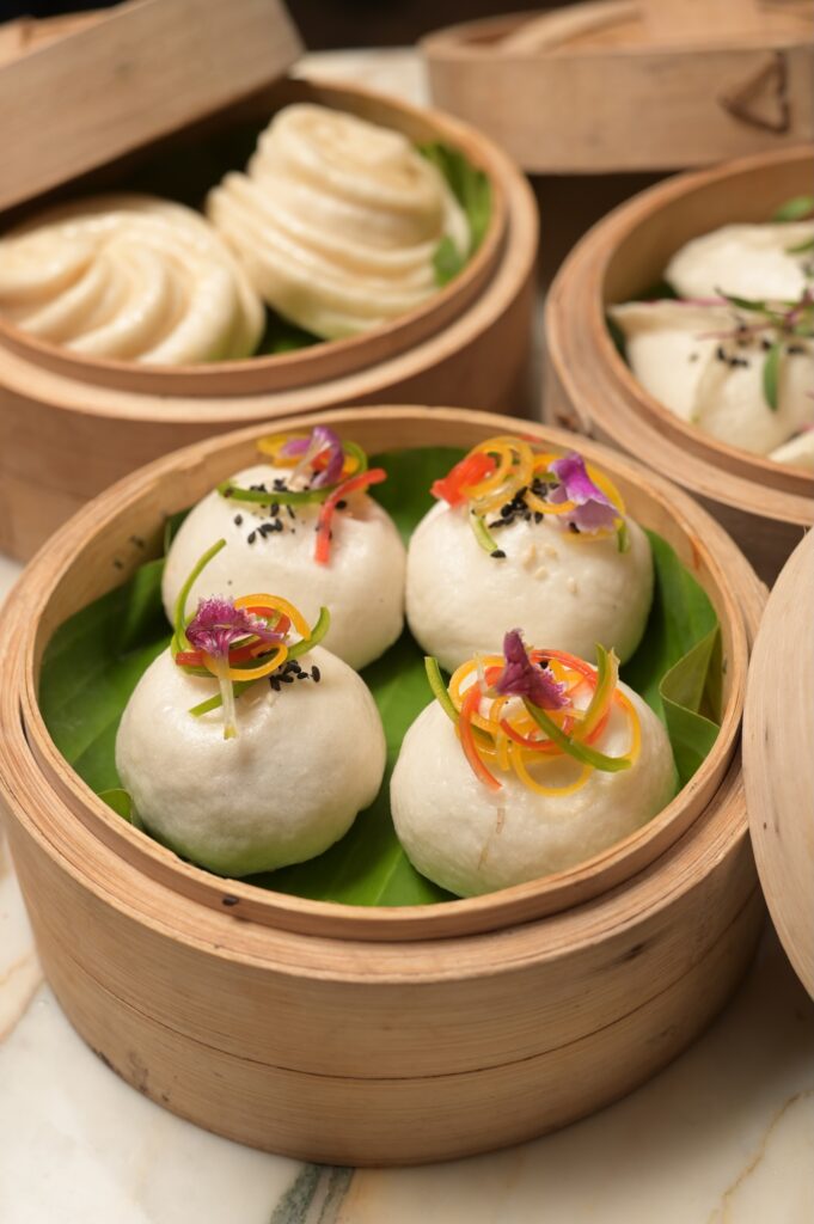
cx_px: 407
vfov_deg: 39.6
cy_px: 612
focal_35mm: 50
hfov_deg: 26.9
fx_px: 1699
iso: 320
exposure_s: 1/100
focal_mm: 50
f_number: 5
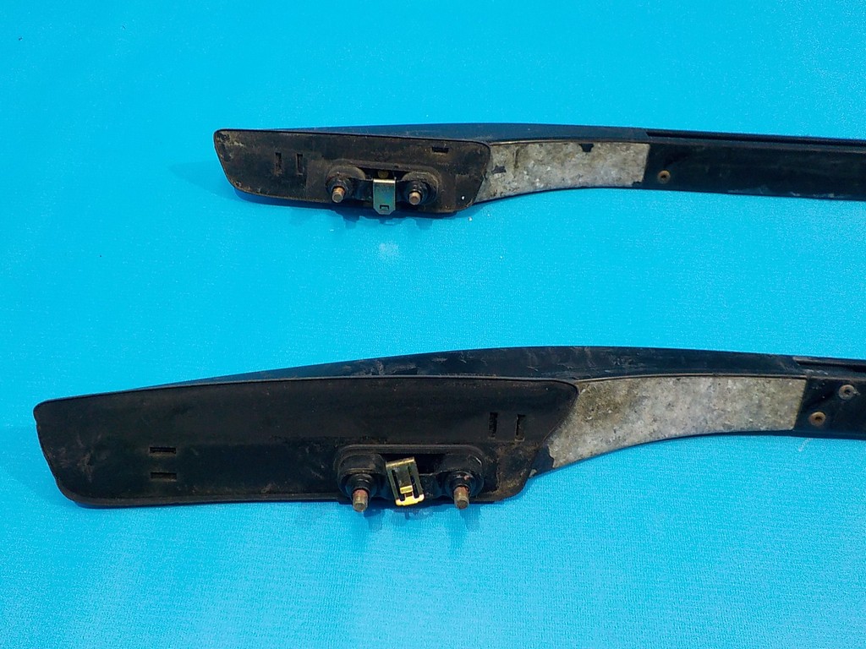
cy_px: 324
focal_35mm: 30
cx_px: 433
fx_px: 751
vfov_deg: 46.8
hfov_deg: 60.0
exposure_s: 1/30
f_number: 3.3
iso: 250
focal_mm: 4.1
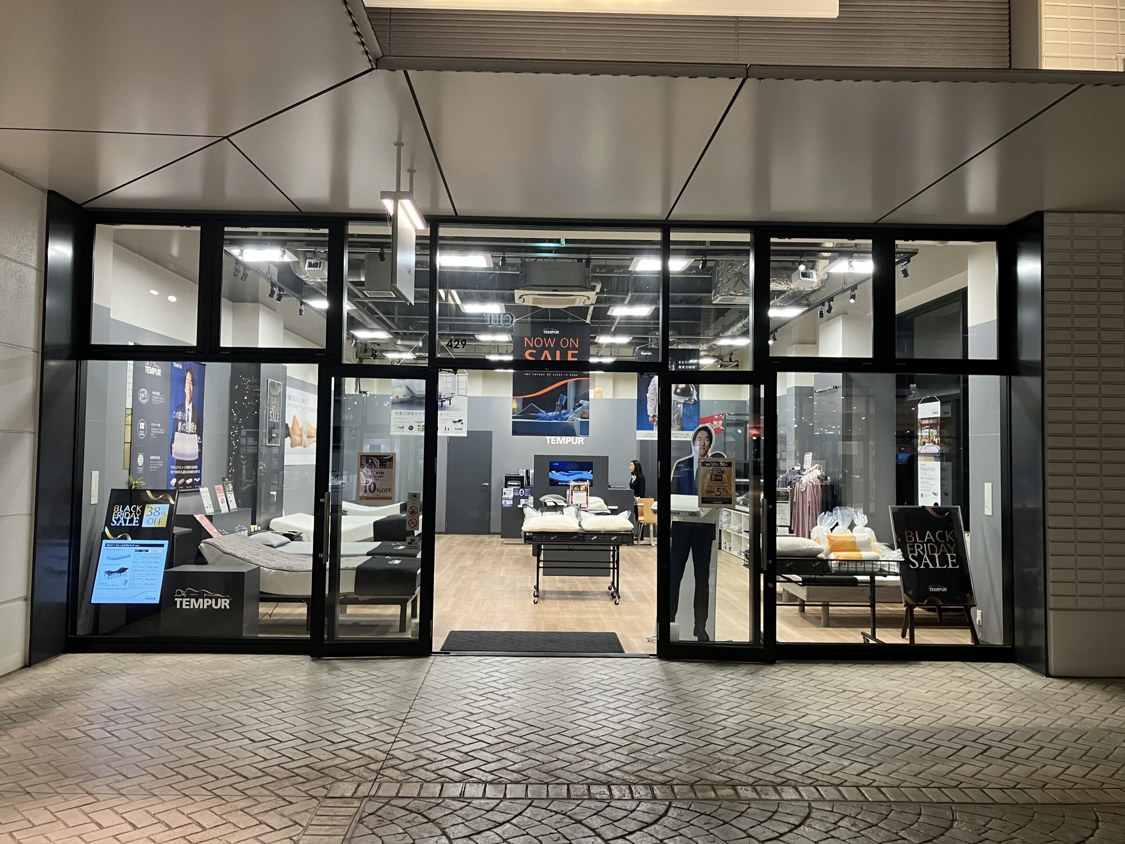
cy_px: 422
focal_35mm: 28
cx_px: 562
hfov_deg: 63.4
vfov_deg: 49.7
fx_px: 910
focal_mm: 3.99
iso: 64
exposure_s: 1/42
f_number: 1.8
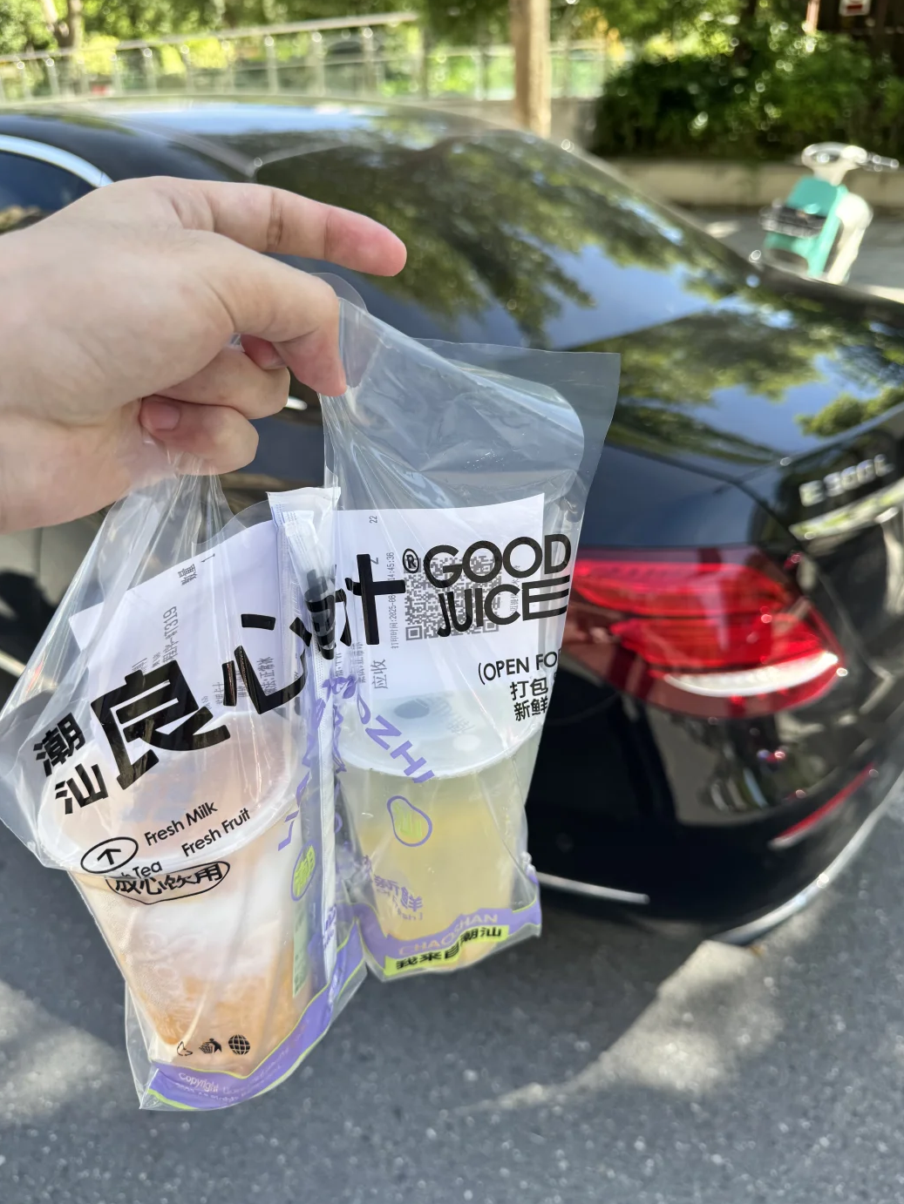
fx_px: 870
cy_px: 595
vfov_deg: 69.4
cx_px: 445
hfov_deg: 54.9
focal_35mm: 25
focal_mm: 6.76
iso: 80
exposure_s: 1/792
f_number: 1.78
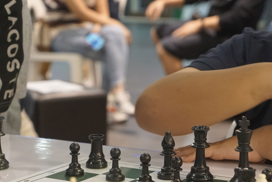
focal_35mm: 123
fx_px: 929
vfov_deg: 11.1
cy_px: 69
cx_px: 88
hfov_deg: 16.6
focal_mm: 46
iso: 4000
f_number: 4
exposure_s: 1/100
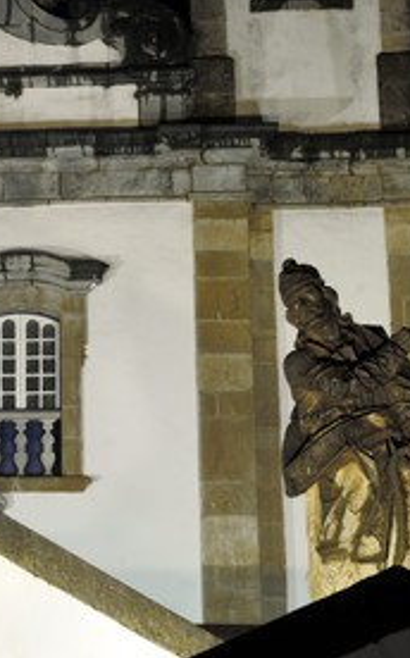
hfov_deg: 10.7
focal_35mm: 121
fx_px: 2168
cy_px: 327
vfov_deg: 17.3
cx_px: -31
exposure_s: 4.5
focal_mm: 52
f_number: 9
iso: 100
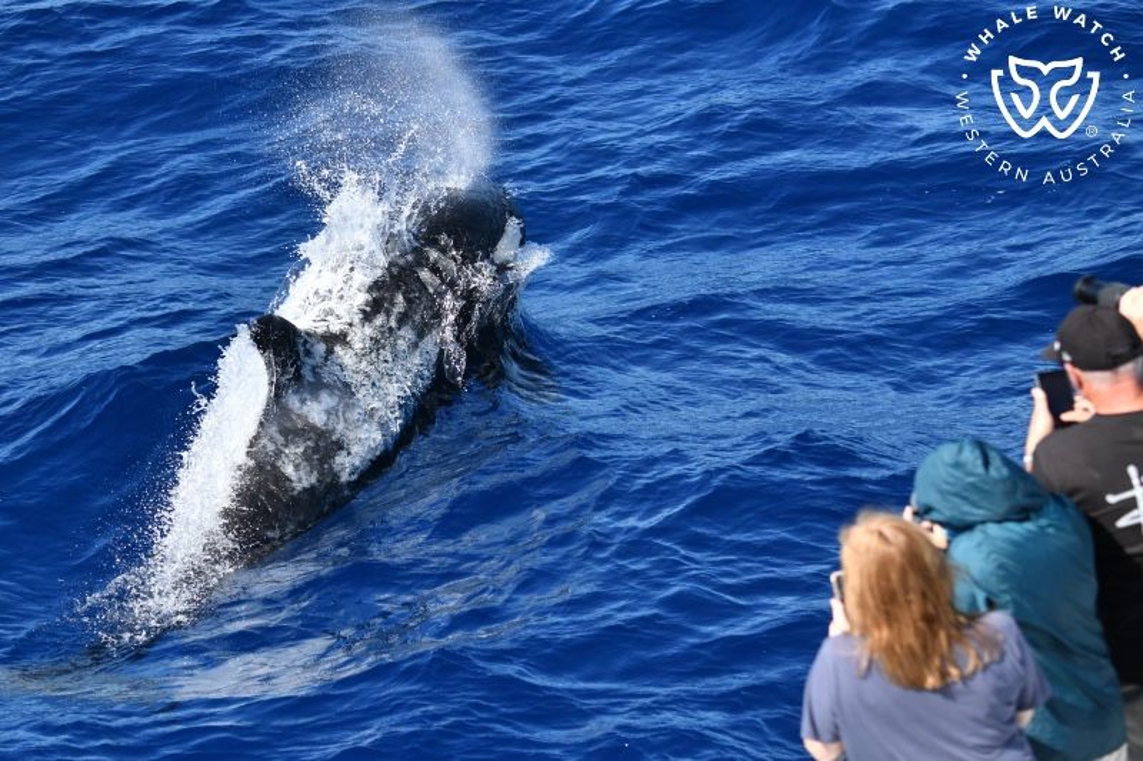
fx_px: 3333
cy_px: 380
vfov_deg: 13.0
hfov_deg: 19.5
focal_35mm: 105
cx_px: 572
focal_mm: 105
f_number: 5.6
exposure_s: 1/8000
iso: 2000
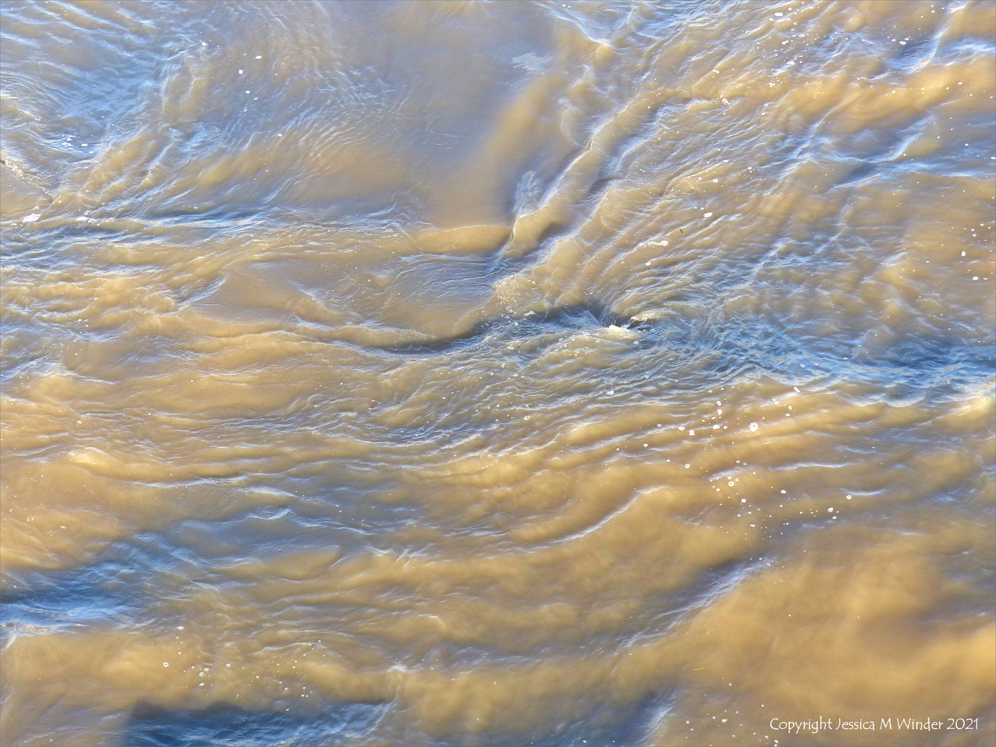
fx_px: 3338
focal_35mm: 116
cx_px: 498
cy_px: 374
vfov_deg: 12.8
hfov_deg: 17.0
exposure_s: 1/125
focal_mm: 20.9
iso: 100
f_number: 3.5
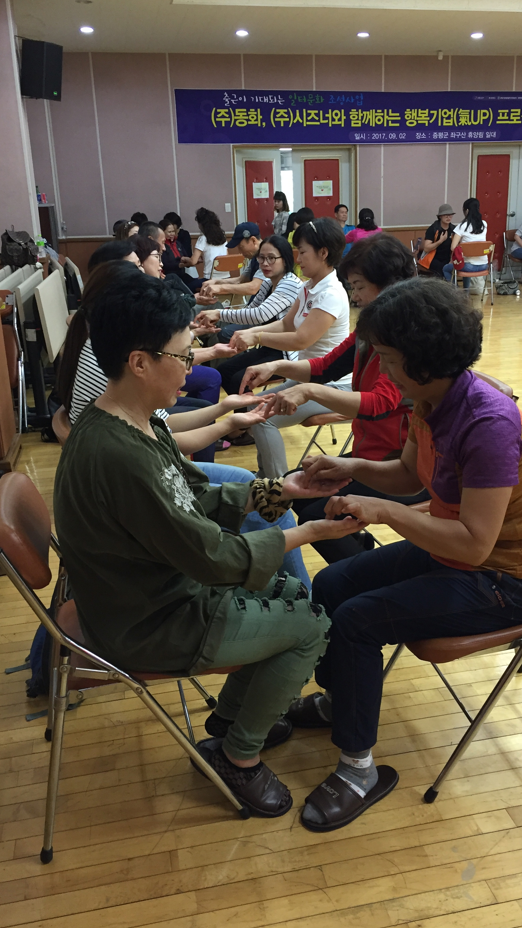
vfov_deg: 59.5
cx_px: 296
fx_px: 812
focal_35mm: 33
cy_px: 454
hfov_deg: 35.6
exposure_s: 1/30
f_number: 2.2
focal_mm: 4.15
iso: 100
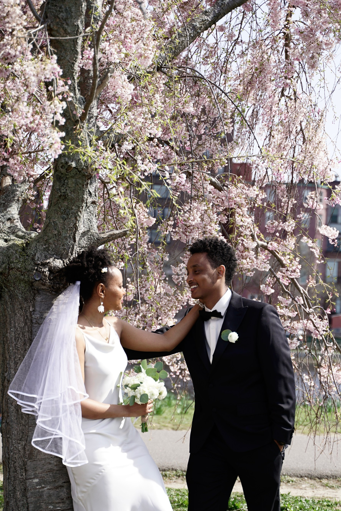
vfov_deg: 24.4
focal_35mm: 83
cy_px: 340
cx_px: 155
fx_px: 1179
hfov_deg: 16.5
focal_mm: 54
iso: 160
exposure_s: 1/1600
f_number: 2.8
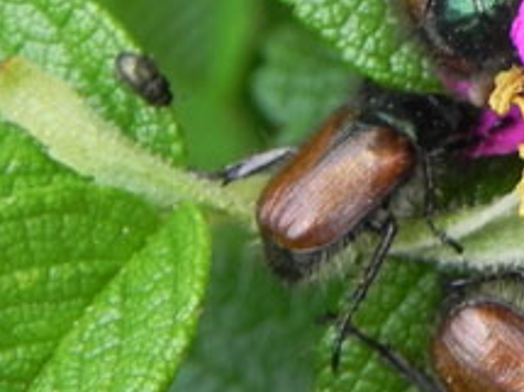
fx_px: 8109
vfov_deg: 2.8
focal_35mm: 536
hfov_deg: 3.7
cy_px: 156
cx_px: 816
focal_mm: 25.7
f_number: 4.5
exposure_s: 1/112
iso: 160
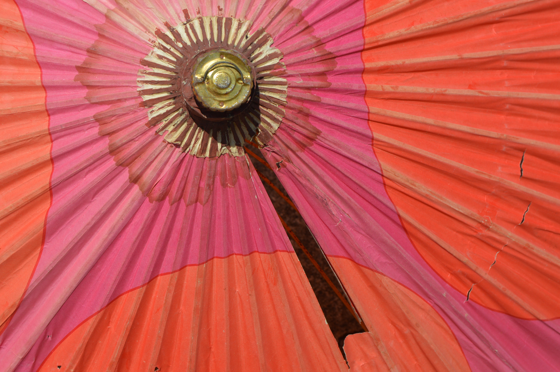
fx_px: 886
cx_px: 280
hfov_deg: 35.1
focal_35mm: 57
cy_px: 186
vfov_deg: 23.7
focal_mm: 38
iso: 100
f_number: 9
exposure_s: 1/320
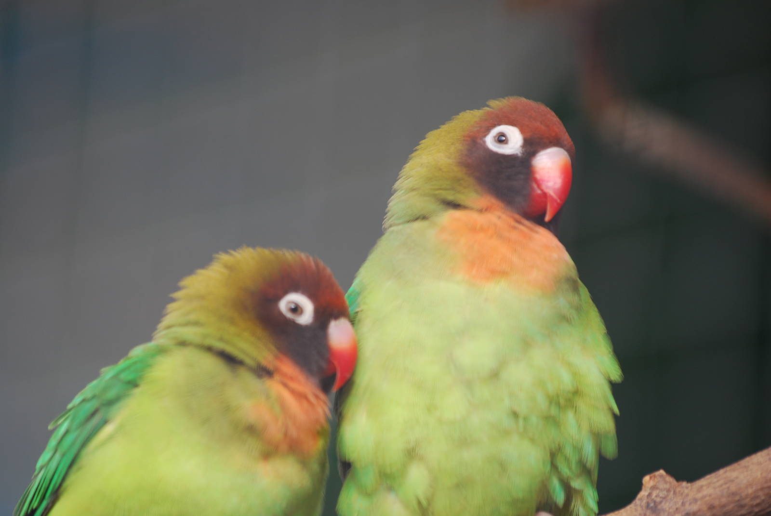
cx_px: 386
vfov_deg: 5.4
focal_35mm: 255
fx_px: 5468
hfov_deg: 8.1
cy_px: 258
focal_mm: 170
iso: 200
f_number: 4.8
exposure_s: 1/125
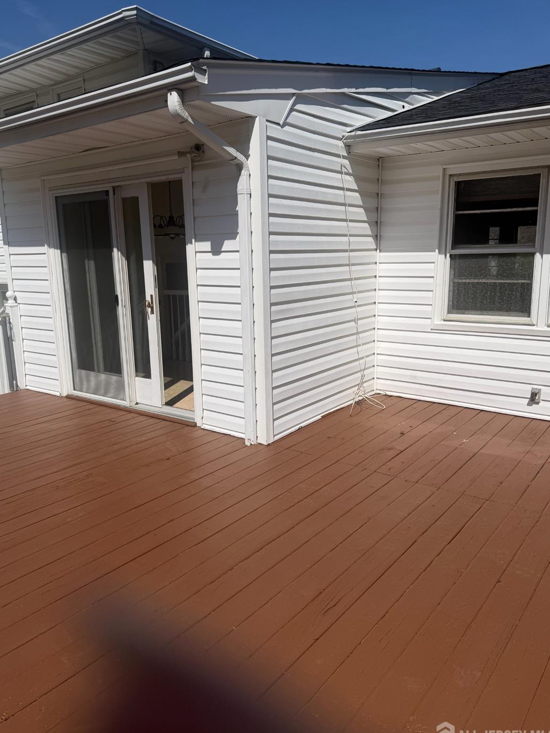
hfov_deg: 53.1
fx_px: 551
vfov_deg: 67.3
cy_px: 364
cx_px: 269
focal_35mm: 26
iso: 80
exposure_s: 1/11905
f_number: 1.78
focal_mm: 6.76
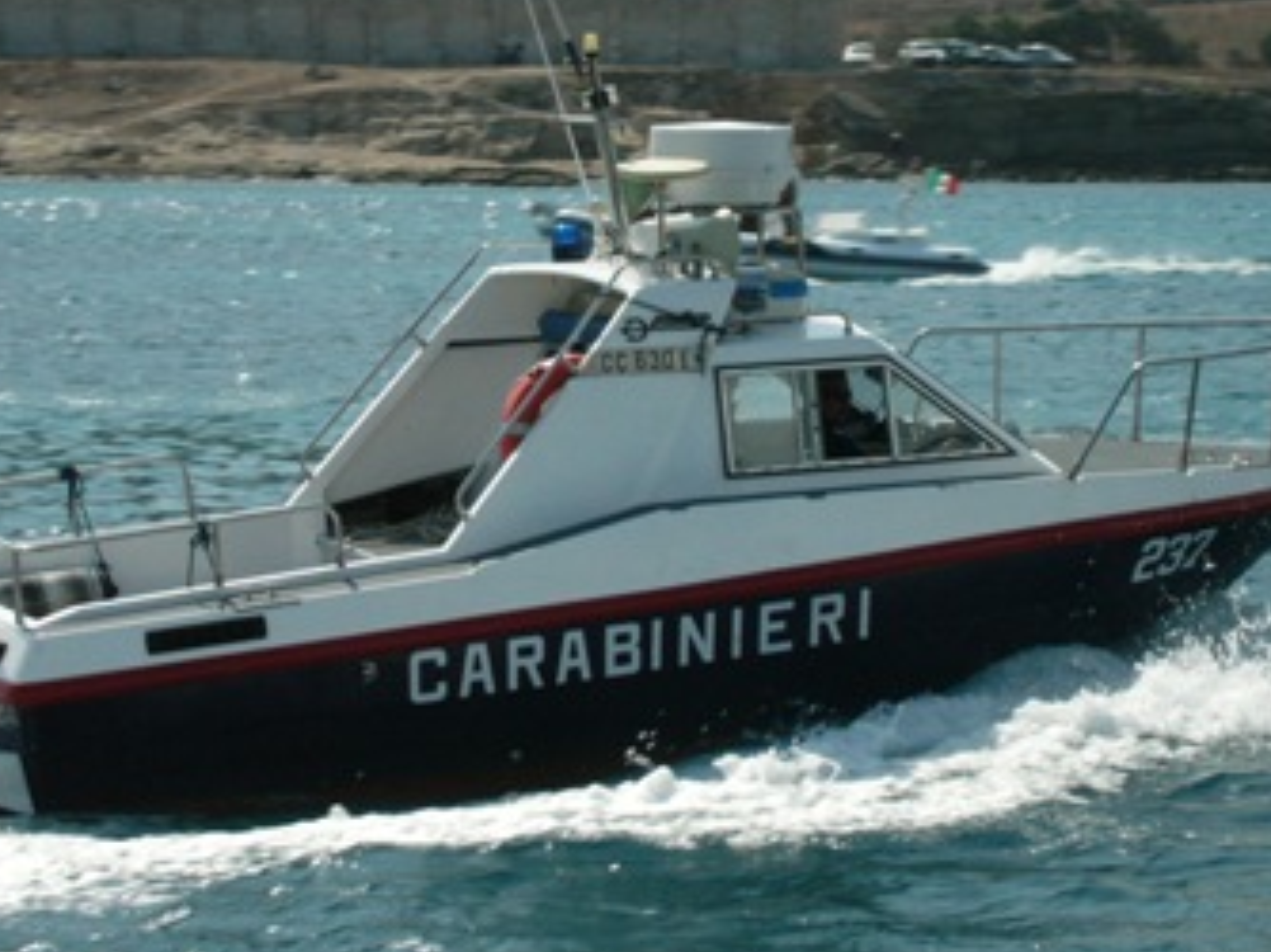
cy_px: 369
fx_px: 5173
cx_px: 670
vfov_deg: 10.5
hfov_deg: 14.0
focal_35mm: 141
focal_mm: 17.4
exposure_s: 1/100
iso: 100
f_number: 14
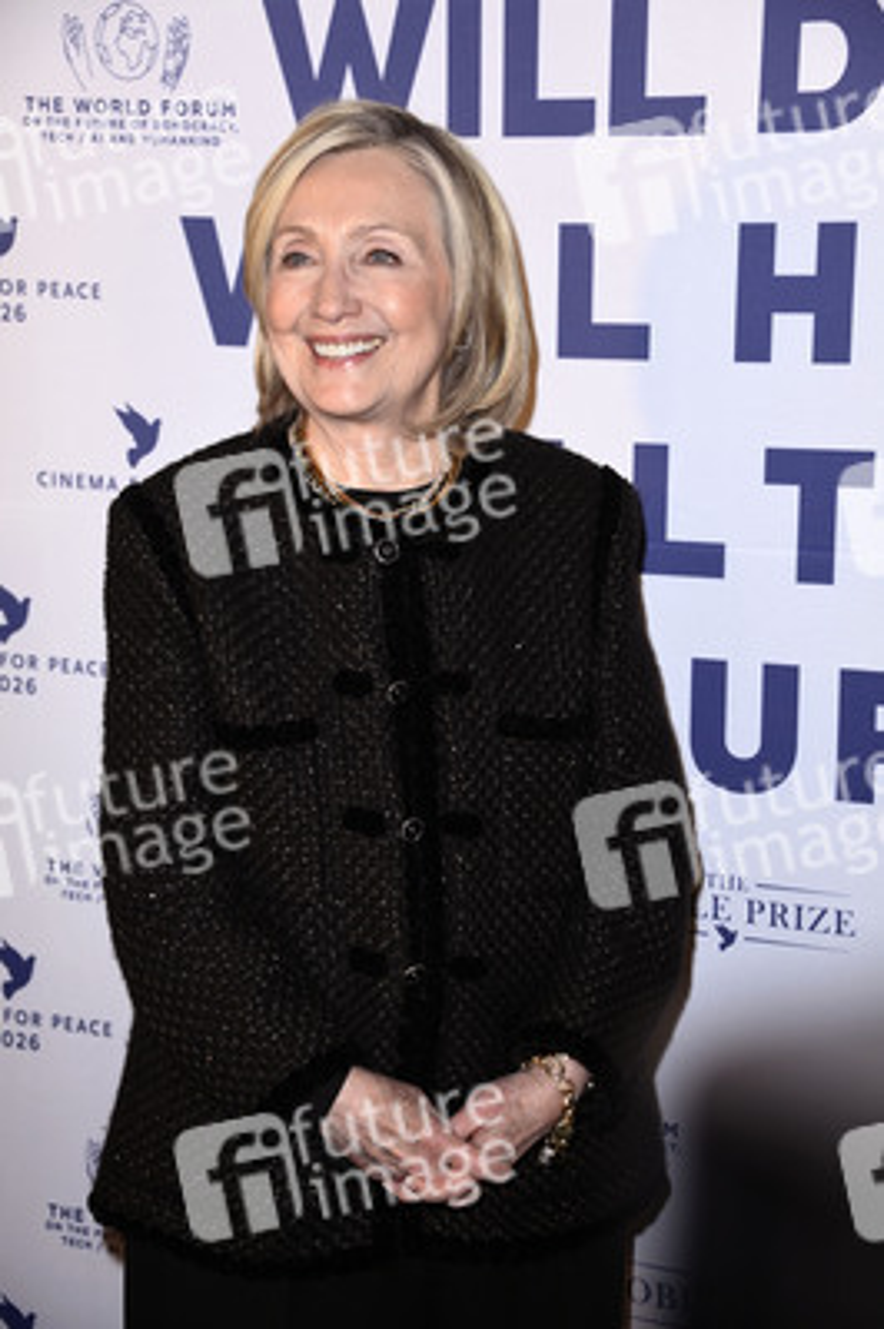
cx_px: 442
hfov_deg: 16.6
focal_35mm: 82
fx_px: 3025
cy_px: 664
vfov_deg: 24.8
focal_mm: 82
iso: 500
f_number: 5.6
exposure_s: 1/250
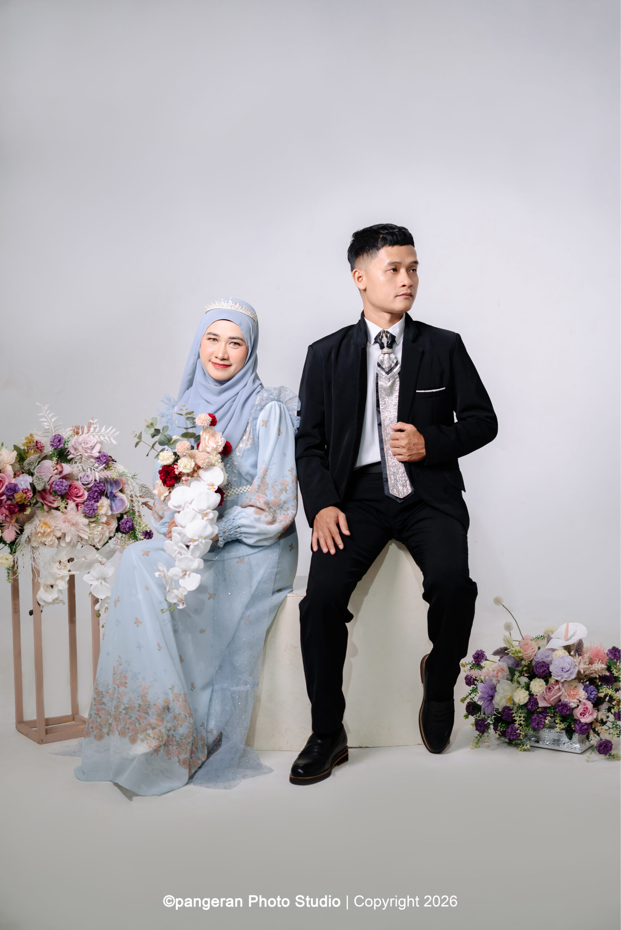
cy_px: 465
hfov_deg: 27.0
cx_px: 310
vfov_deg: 39.6
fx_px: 1293
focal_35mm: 50
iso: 320
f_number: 2
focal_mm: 50
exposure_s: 1/125
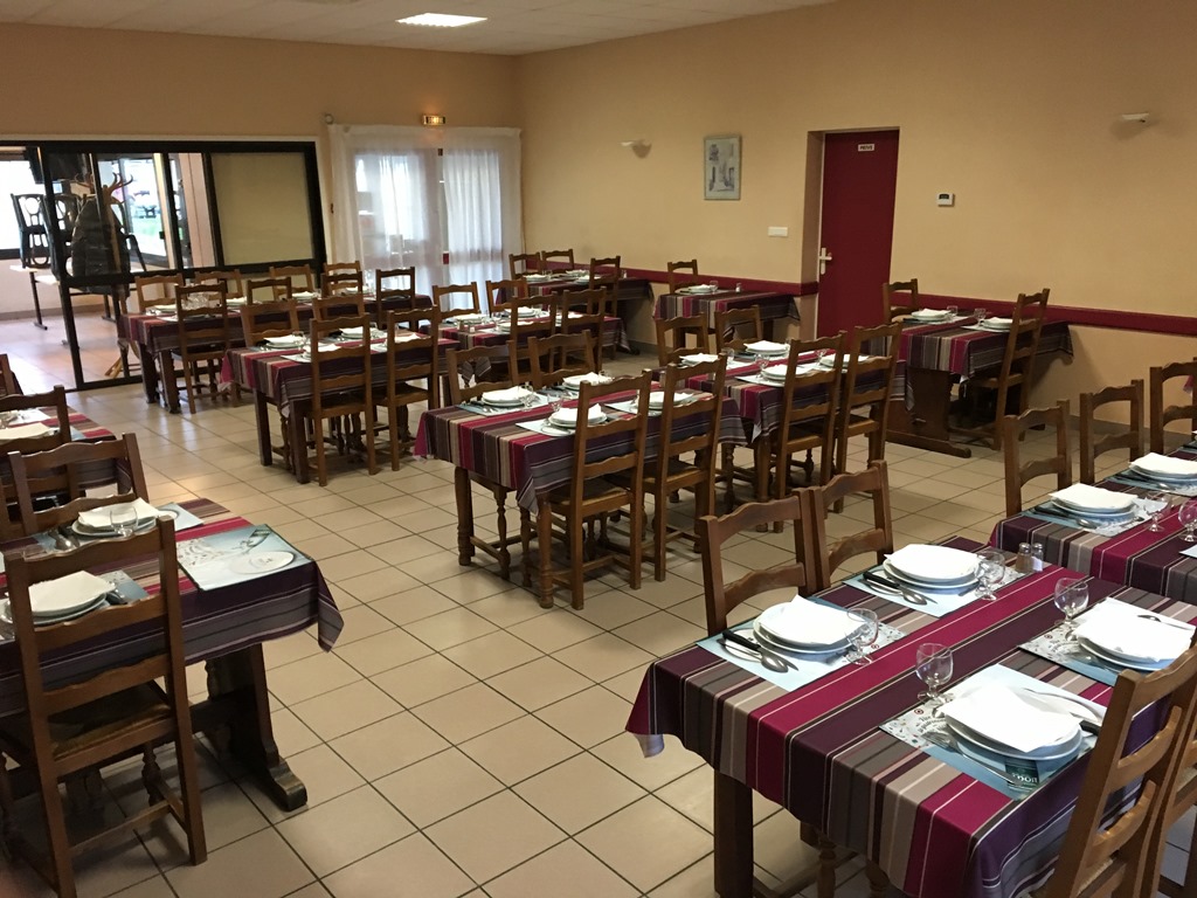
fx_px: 1003
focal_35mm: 29
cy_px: 449
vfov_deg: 48.2
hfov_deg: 61.7
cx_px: 598
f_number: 2.2
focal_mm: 4.15
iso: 200
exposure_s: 1/20
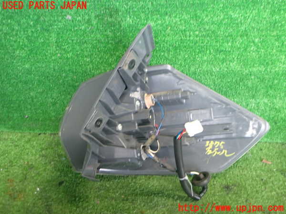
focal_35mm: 30
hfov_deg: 60.0
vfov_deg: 46.8
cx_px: 143
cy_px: 107
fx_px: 248
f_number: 2.3
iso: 400
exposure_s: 1/30
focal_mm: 5.4
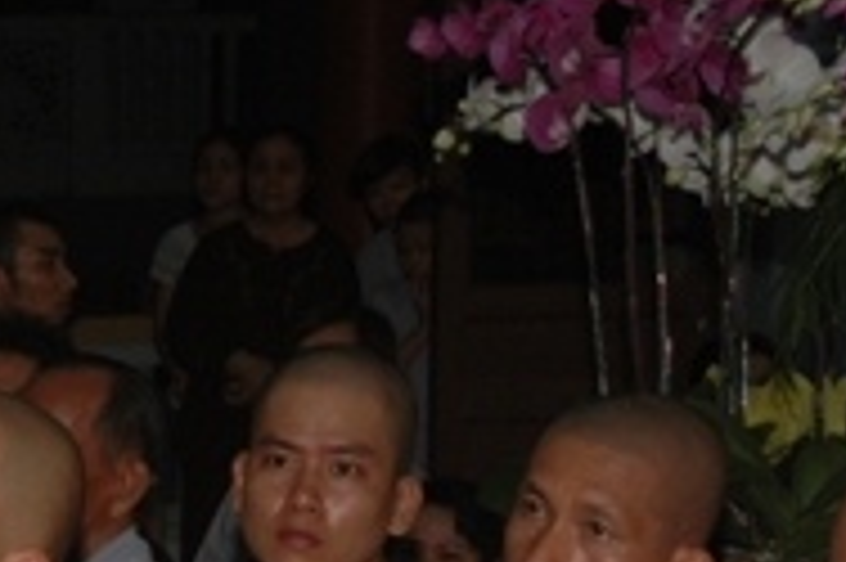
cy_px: 827
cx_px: -315
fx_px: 3233
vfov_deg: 9.7
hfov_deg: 14.2
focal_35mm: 138
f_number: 4
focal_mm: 27
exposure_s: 1/60
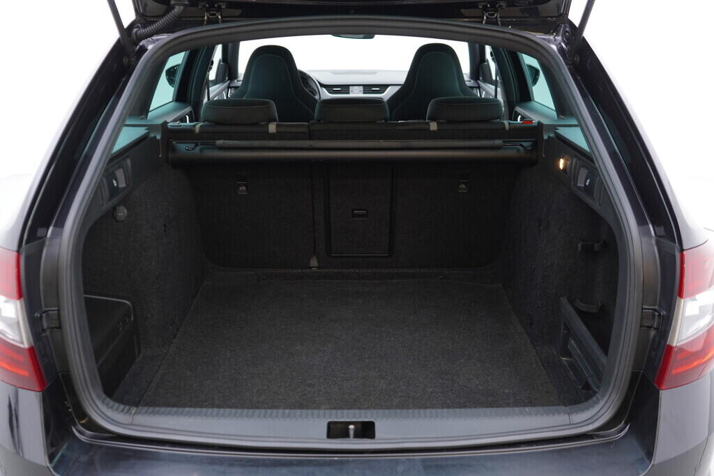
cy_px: 238
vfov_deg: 36.9
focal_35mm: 36
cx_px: 357
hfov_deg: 53.1
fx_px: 714
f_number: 2.8
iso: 200
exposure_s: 1/40
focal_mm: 24
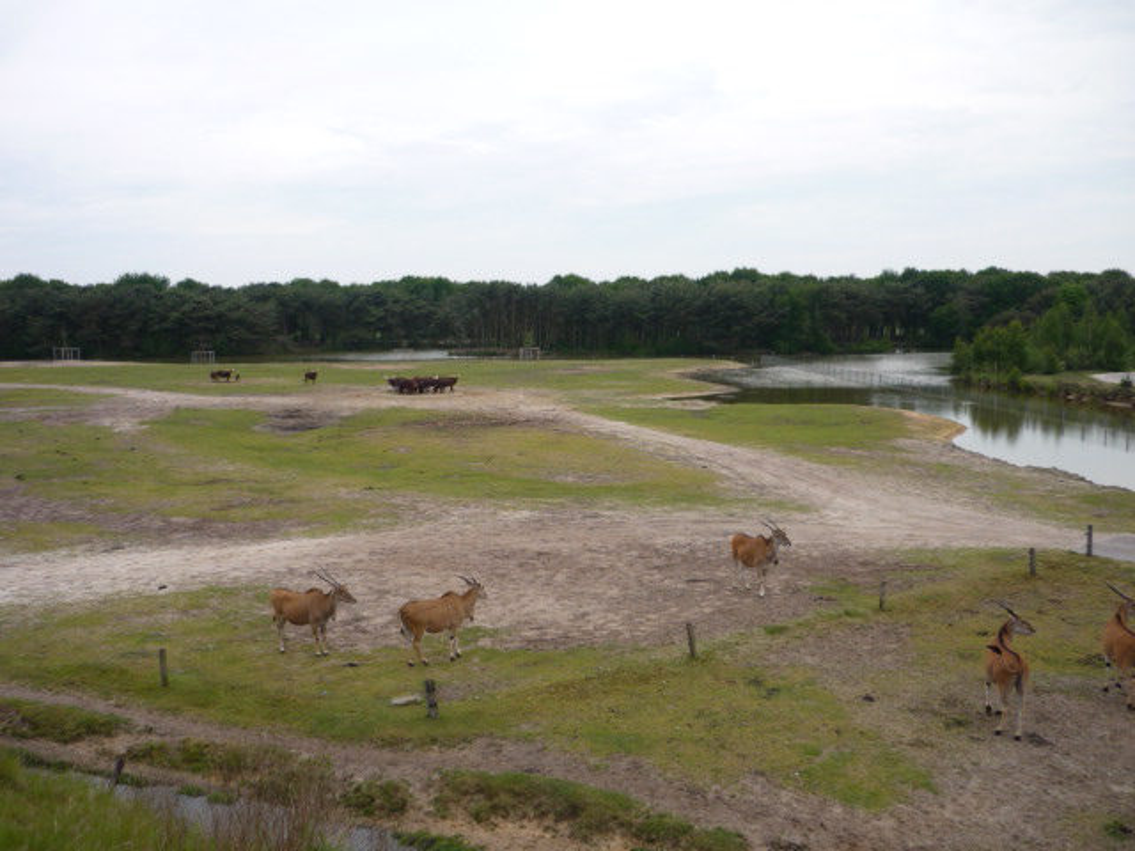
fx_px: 1082
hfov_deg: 55.4
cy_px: 426
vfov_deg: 42.9
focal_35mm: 33
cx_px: 568
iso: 100
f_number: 2.8
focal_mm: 5.5
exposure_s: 1/500
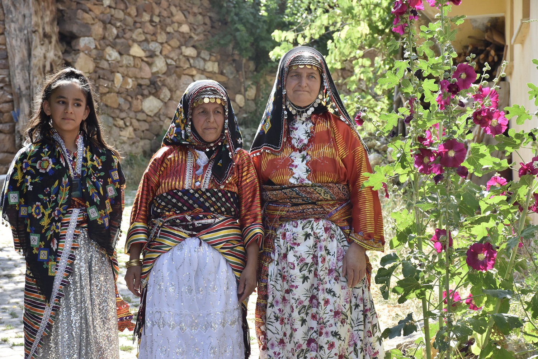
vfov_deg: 12.2
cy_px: 180
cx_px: 269
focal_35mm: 112
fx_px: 1681
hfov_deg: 18.2
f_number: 8
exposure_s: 1/500
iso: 720
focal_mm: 75
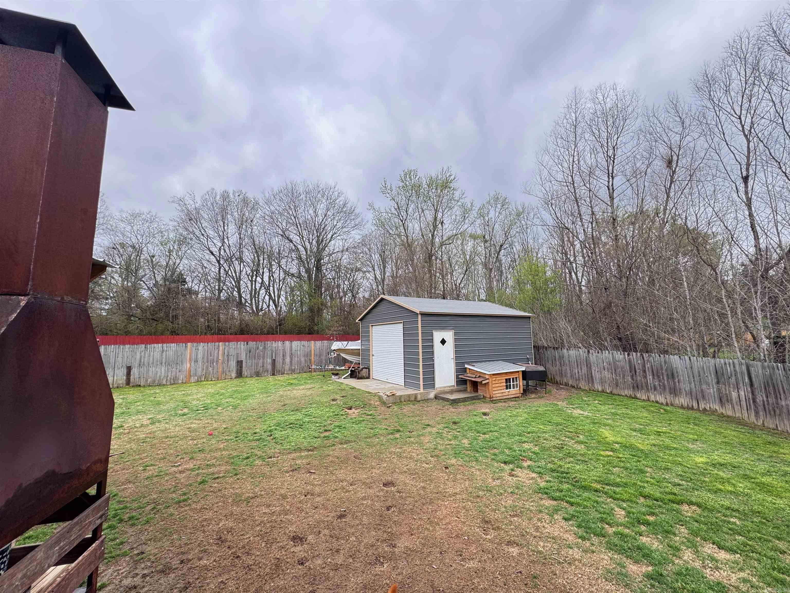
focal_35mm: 14
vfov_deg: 85.7
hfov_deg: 102.1
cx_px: 395
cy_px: 296
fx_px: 320
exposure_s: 1/161
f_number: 2.2
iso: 40
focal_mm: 2.22
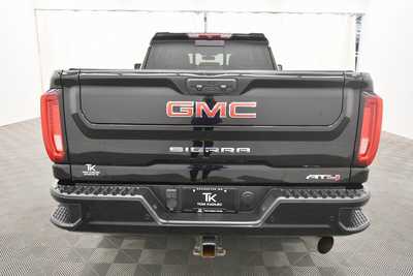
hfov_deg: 71.5
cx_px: 206
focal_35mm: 25
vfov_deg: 51.3
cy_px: 138
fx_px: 287
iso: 2200
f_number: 5.3
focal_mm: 17
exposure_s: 1/125
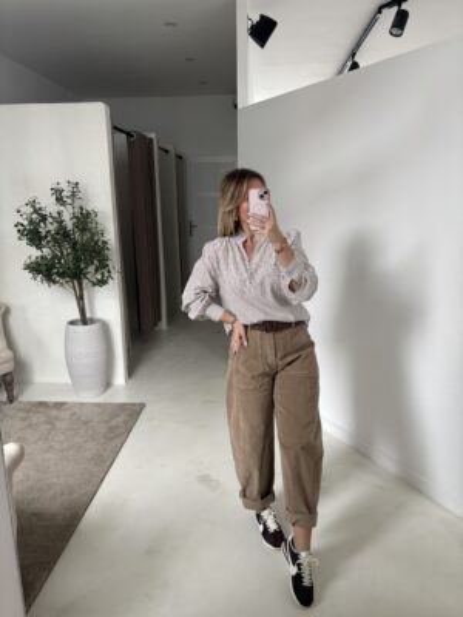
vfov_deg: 67.3
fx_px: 464
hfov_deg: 53.1
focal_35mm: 26
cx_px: 232
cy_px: 308
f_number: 1.6
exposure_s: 1/60
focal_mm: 5.96
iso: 200
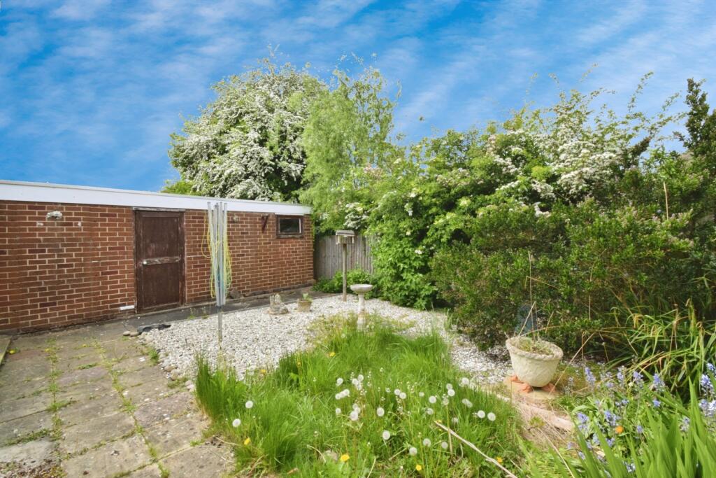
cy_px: 239
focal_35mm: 15
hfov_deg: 100.4
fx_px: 298
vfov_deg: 77.3
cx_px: 358
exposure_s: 1/125
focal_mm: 10
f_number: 22
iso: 1000
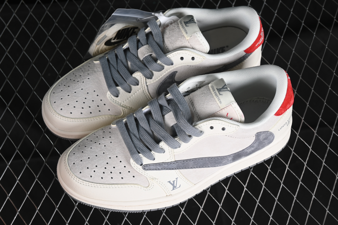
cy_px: 112
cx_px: 169
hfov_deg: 27.0
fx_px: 704
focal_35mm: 75
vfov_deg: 18.2
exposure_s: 1/80
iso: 160
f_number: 7.1
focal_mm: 50
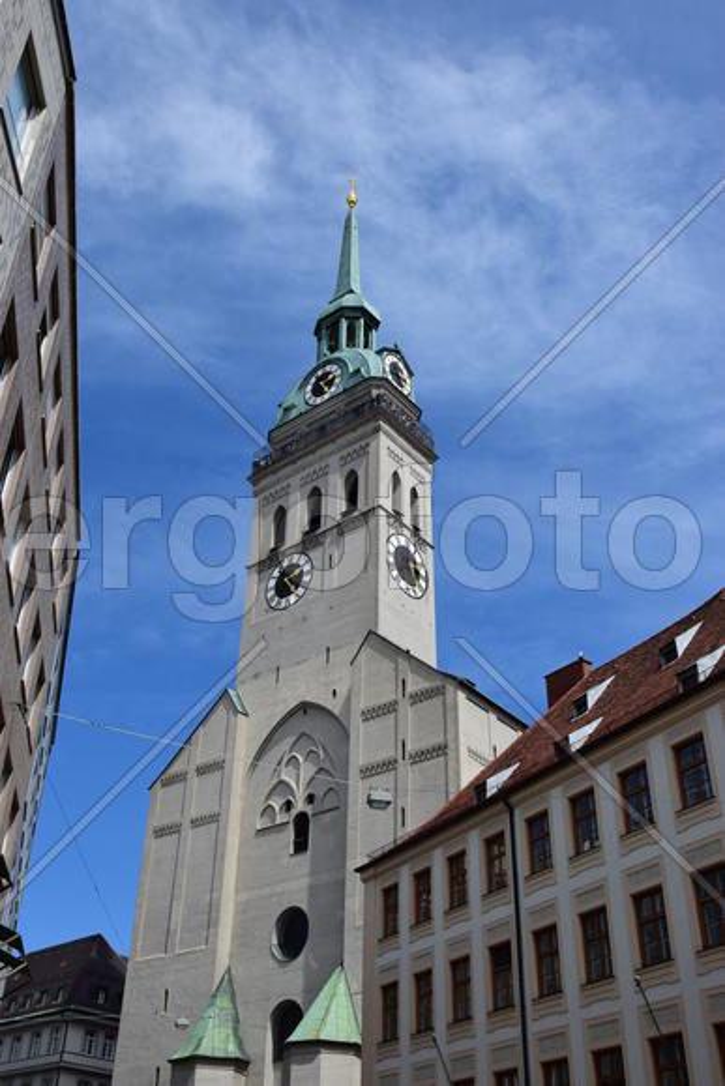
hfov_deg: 36.9
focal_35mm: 36
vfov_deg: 53.1
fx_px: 1087
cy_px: 543
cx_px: 362
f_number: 9
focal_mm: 24
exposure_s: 1/320
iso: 100
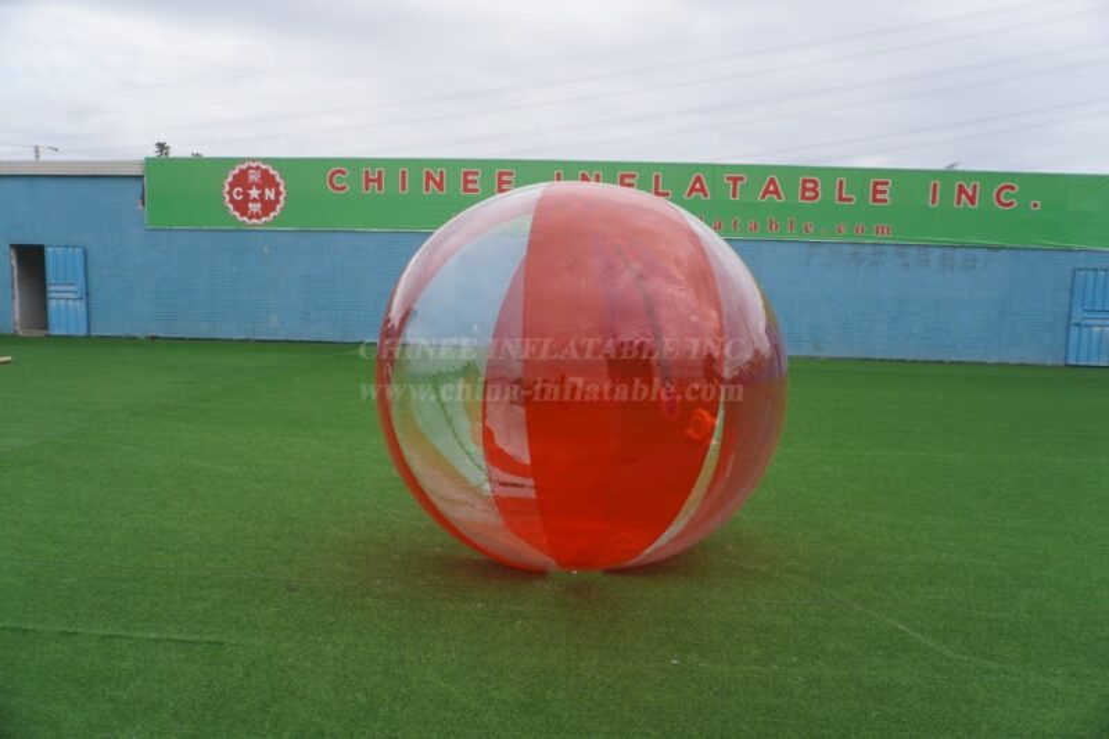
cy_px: 370
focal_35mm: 24
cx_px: 554
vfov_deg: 53.1
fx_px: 739
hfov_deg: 73.8
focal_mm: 16
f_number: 4.5
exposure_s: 1/320
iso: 100
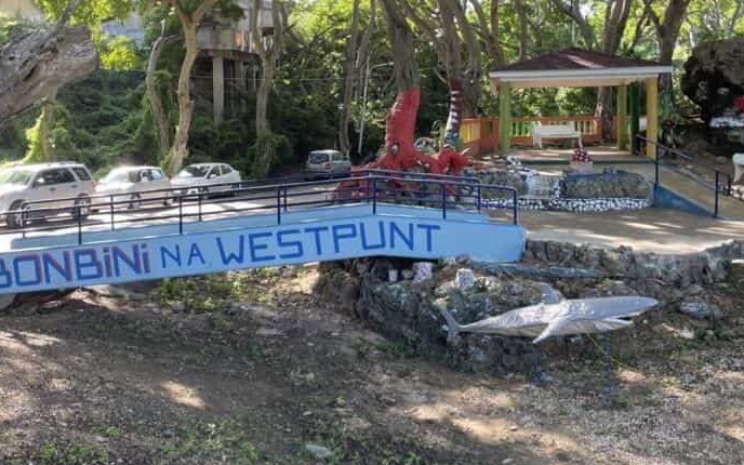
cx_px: 369
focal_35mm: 41
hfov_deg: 48.2
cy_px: 164
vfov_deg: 31.1
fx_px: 831
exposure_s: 1/148
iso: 32
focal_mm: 4.2
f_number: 1.6
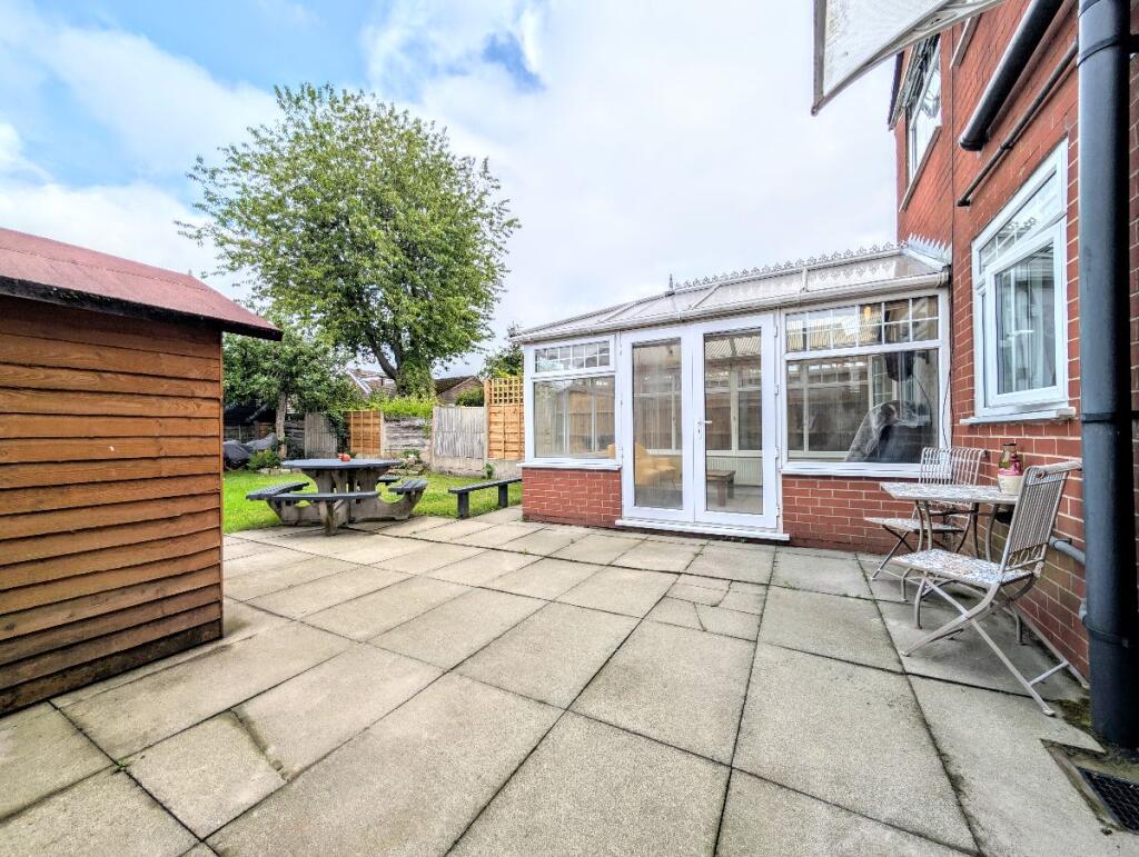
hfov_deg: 110.5
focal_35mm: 12
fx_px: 395
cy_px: 428
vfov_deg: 94.6
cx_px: 570
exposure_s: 1/2725
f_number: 1.7
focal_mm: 2.02
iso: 51
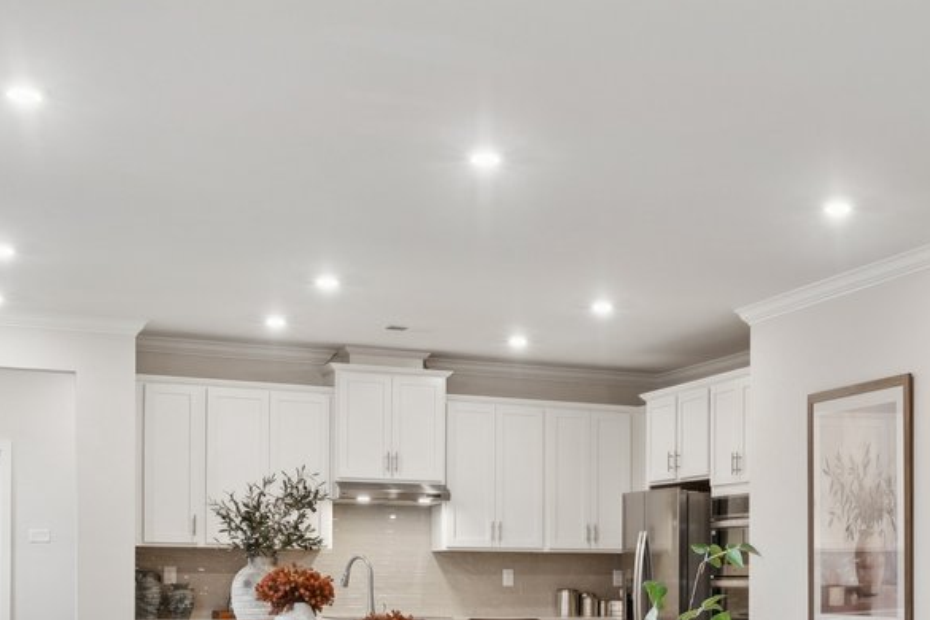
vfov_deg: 23.4
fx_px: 1447
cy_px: 586
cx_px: 782
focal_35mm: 56
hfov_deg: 34.2
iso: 400
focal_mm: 16
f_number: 8
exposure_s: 1/5
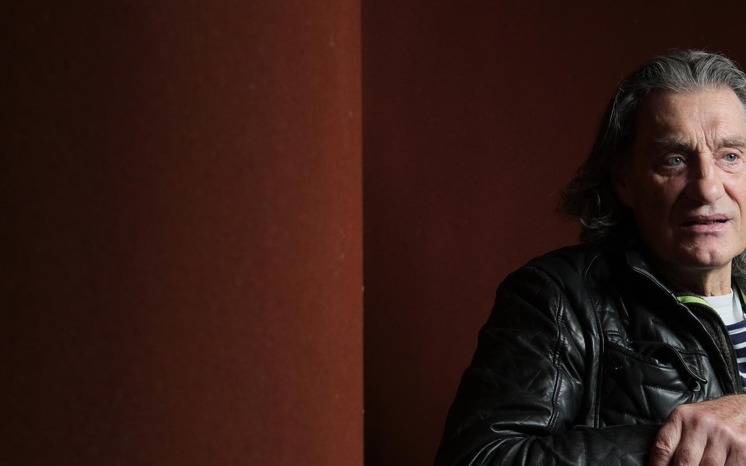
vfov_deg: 15.9
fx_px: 1667
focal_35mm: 82
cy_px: 206
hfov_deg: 25.2
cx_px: 418
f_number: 4
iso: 1000
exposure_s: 1/125
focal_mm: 35
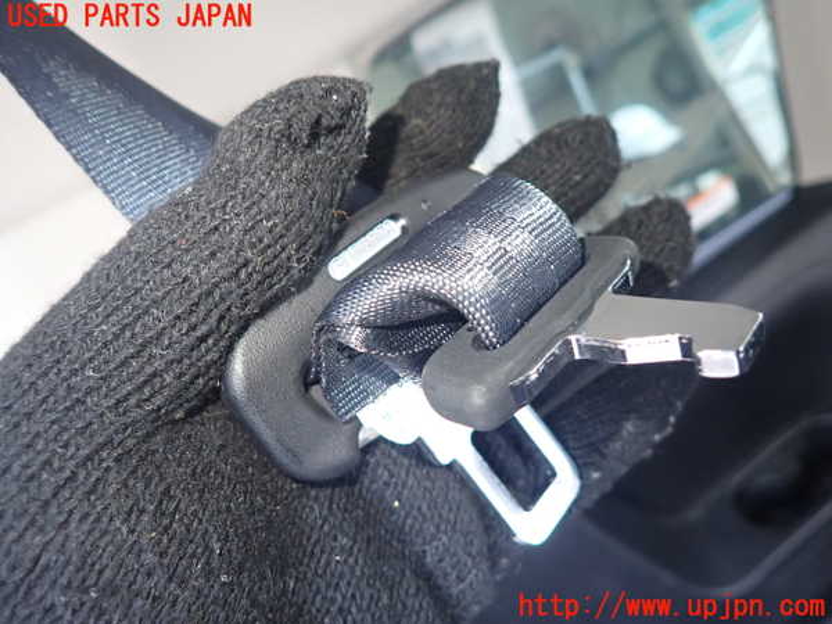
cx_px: 416
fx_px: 601
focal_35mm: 25
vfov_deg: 54.9
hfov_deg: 69.4
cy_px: 312
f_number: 2
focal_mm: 4.5
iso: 320
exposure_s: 1/30
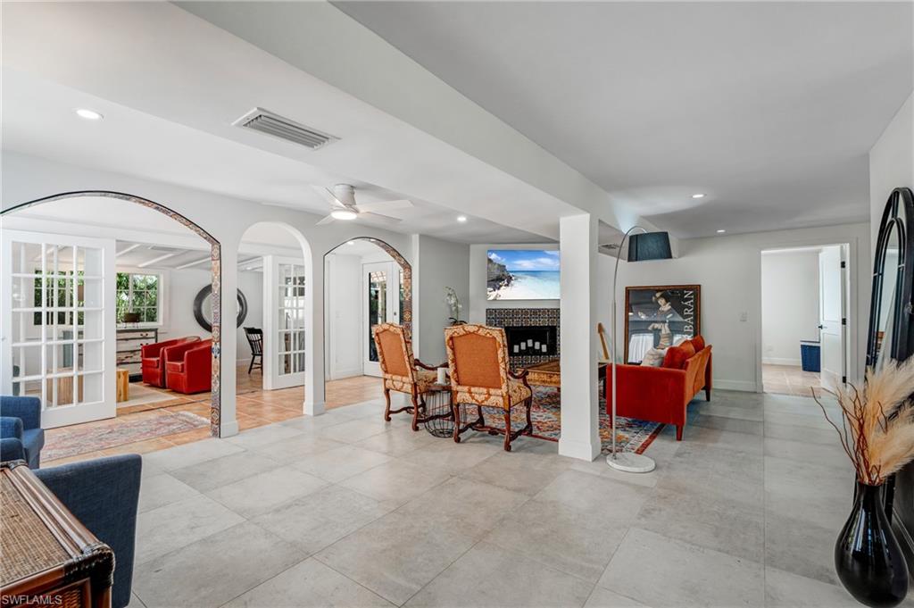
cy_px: 304
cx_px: 457
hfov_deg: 96.8
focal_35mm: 16
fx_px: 406
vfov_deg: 73.7
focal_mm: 16
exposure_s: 1/20
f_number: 9
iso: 400
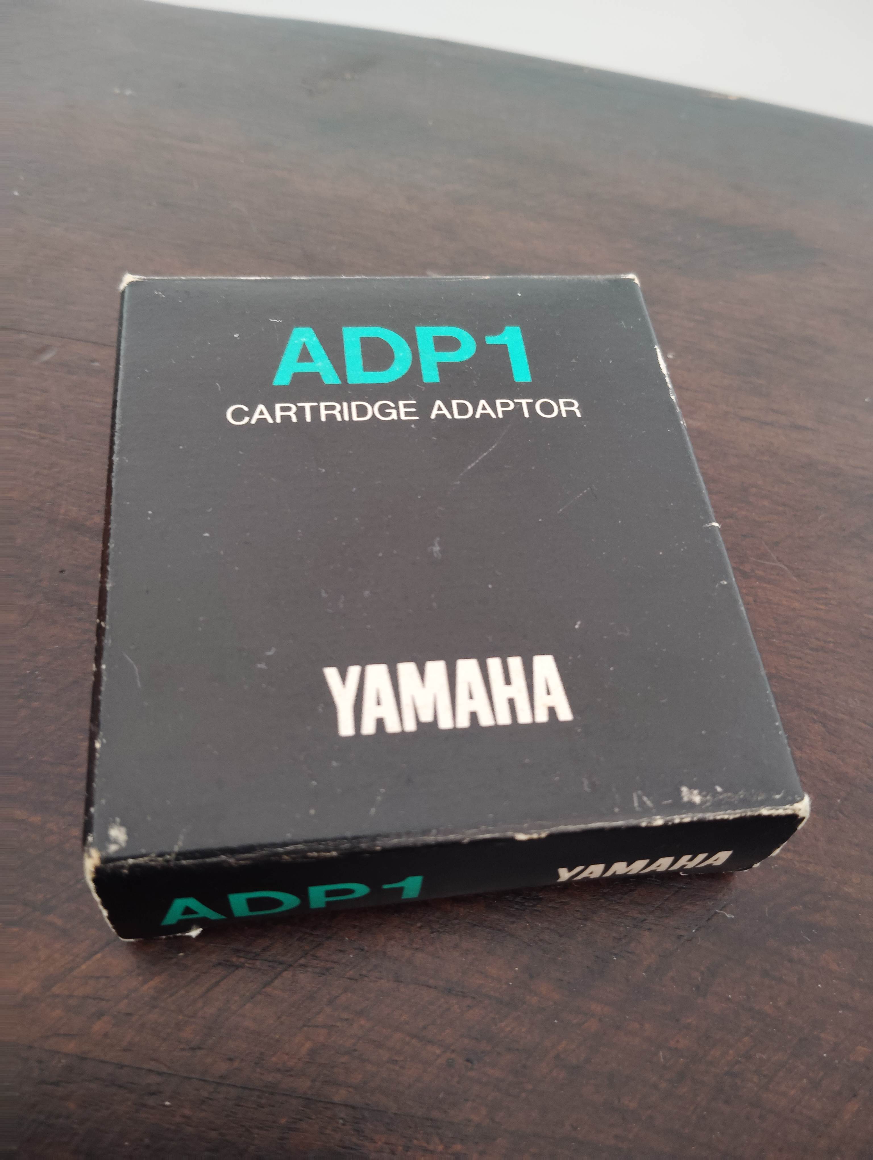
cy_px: 580
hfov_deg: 49.9
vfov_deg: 63.4
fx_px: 939
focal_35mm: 28
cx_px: 436
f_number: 1.8
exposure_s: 1/33.3
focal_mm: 4.22
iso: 794
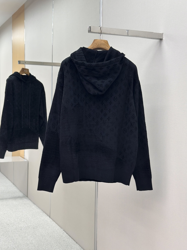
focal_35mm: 48
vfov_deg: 39.7
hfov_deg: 30.3
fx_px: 346
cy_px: 125
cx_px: 94
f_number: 1.78
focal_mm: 6.86
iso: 80
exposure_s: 1/187
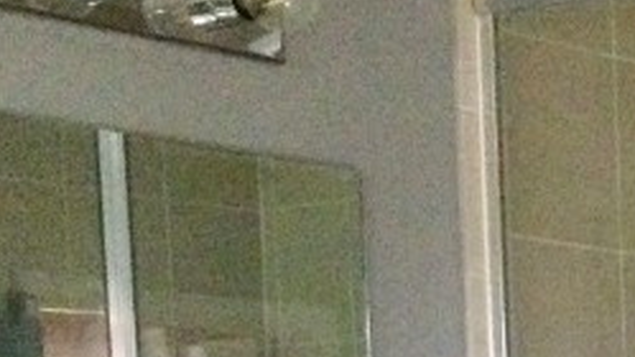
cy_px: 793
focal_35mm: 139
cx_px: 1076
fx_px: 2340
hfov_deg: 14.0
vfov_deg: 8.2
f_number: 2.4
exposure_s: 1/20
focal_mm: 3.3
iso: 200
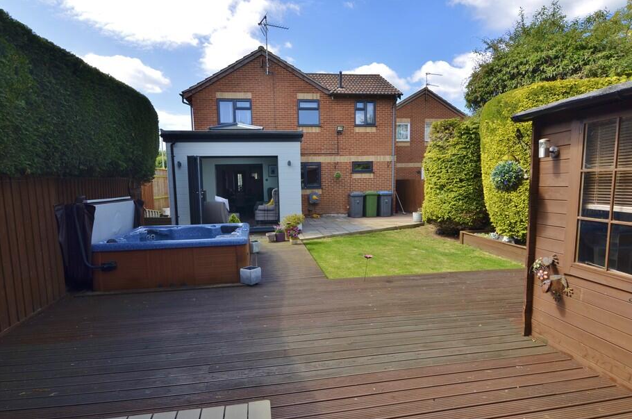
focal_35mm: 19
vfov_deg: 65.5
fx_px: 325
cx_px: 310
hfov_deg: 88.3
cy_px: 213
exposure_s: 1/160
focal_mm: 11
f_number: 6.3
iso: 100
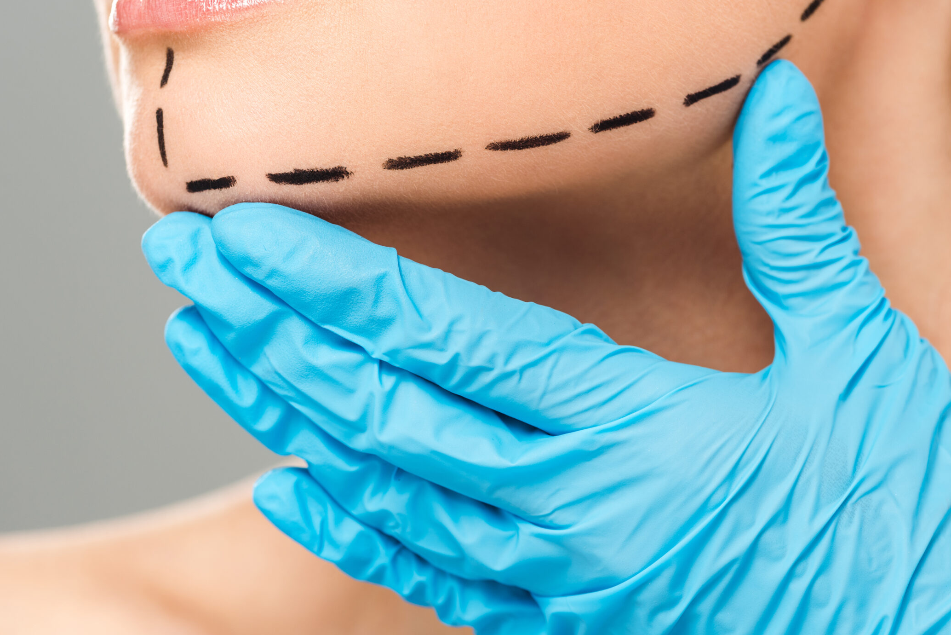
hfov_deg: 15.8
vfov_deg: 10.6
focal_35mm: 130
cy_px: 248
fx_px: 3435
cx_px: 559
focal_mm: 105
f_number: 5.6
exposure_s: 1/160
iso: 100
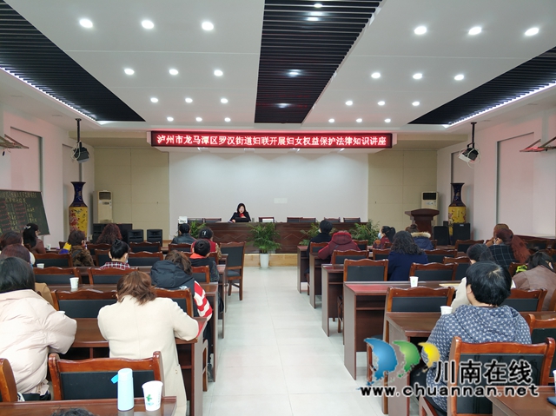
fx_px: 433
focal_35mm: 27
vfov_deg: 51.3
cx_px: 278
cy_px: 208
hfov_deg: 65.4
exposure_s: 1/17
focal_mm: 3.82
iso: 363
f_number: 1.8
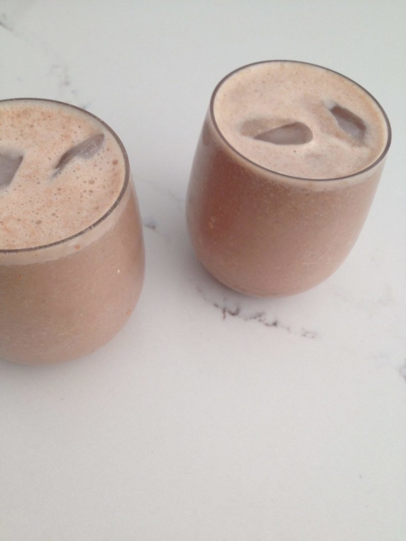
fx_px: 547
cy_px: 270
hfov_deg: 40.7
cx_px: 203
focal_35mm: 35
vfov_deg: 52.6
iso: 50
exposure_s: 1/20
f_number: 2.4
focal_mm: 4.28
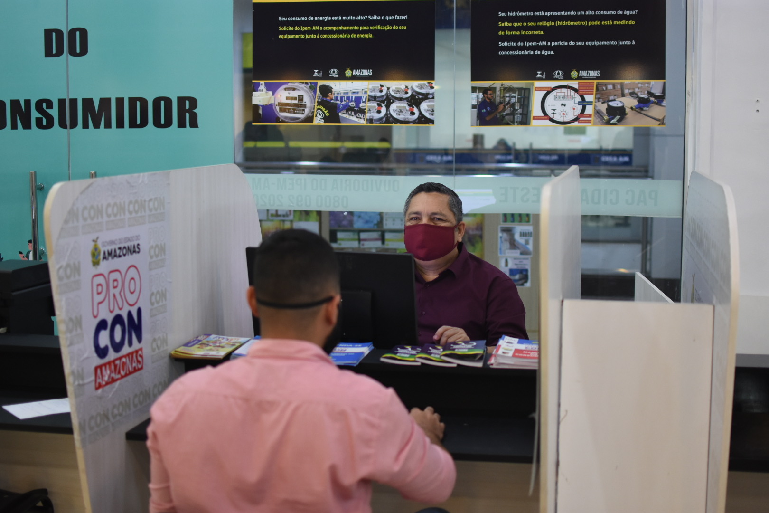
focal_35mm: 52
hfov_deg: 37.9
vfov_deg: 25.8
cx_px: 384
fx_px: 1121
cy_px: 256
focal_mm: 35
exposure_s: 1/100
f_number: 1.8
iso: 800
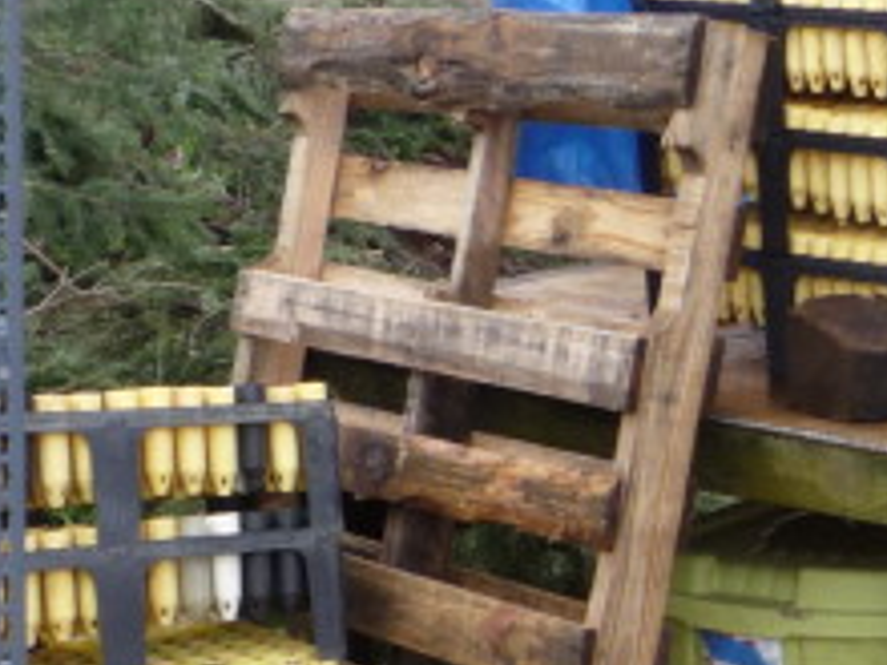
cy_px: 270
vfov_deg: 13.7
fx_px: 2767
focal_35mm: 108
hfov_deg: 16.8
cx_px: 1274
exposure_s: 1/100
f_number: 3.5
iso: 100
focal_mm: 5.2
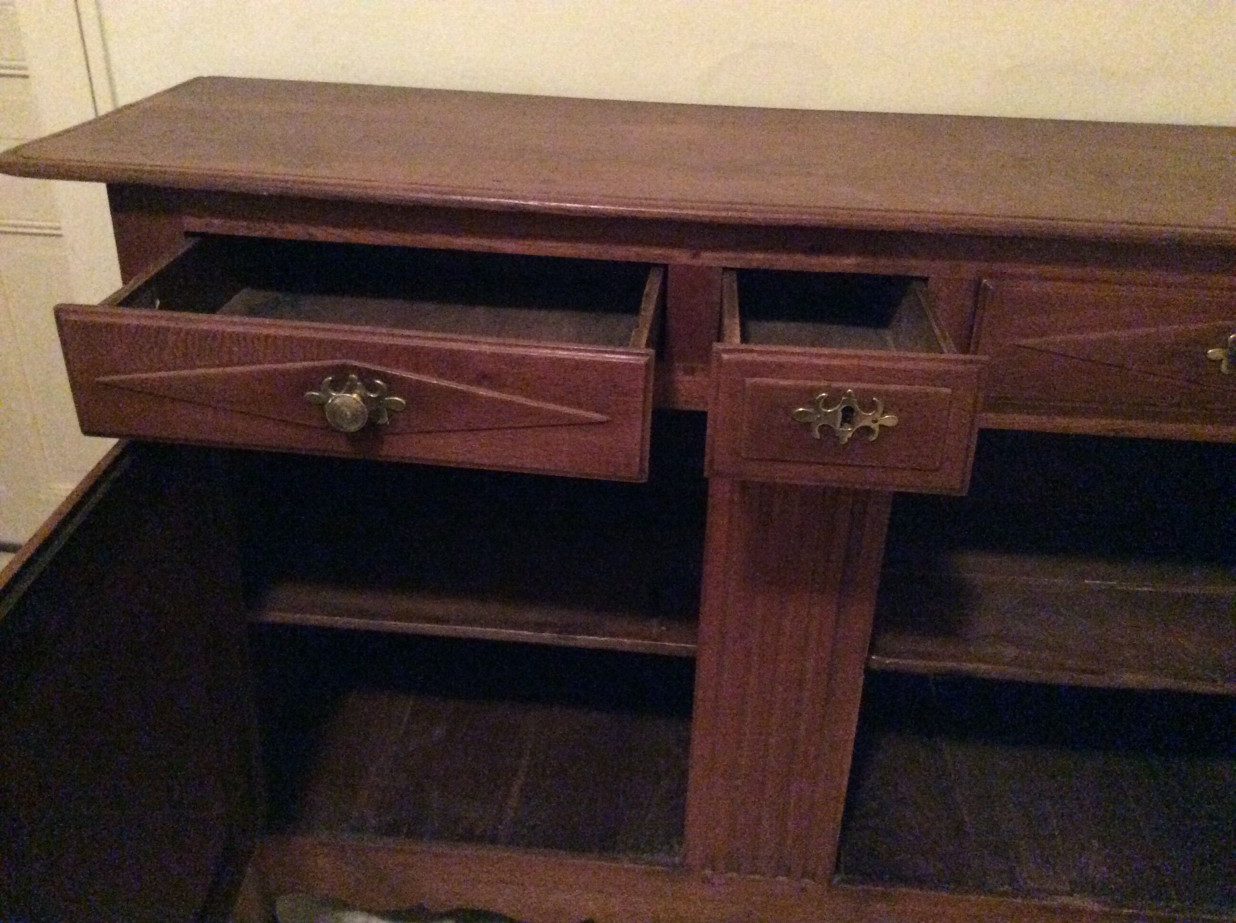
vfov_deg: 44.1
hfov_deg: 56.9
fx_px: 1141
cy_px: 462
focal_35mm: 32
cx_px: 618
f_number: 2.4
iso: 800
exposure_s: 1/17
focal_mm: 3.3
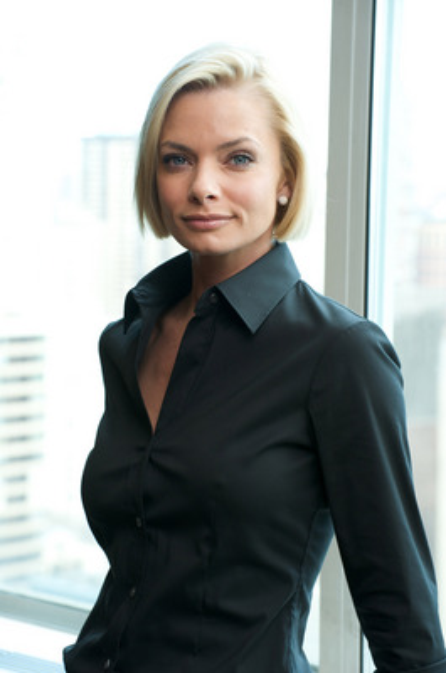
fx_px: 1866
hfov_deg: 13.6
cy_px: 336
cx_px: 223
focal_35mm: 100
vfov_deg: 20.4
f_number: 8
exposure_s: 1/60
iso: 500
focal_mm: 100
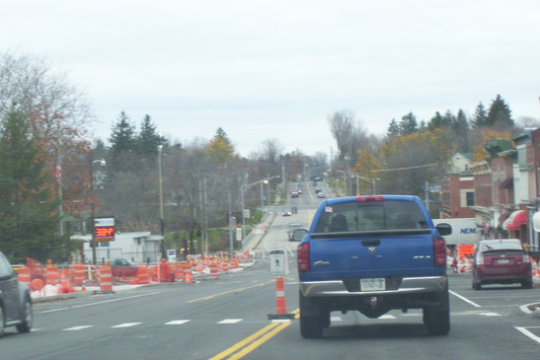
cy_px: 204
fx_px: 1845
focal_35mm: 123
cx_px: 249
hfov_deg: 16.6
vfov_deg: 11.2
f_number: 4.6
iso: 320
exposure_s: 1/250
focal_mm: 18
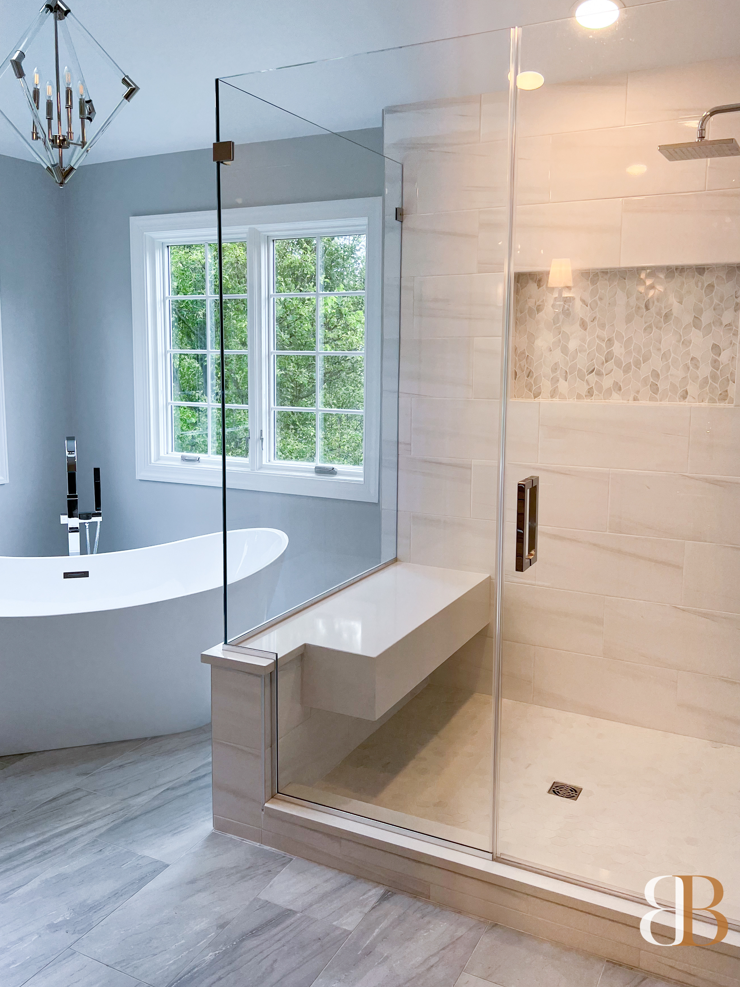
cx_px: 347
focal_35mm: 30
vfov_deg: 59.9
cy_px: 462
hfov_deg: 46.8
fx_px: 855
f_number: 1.5
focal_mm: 5.7
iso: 40
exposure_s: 1/223
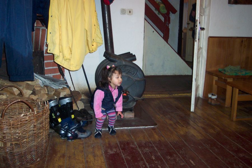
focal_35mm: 38
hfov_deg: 50.7
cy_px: 84
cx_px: 126
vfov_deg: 35.1
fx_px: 266
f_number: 2.8
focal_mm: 8
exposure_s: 1/30
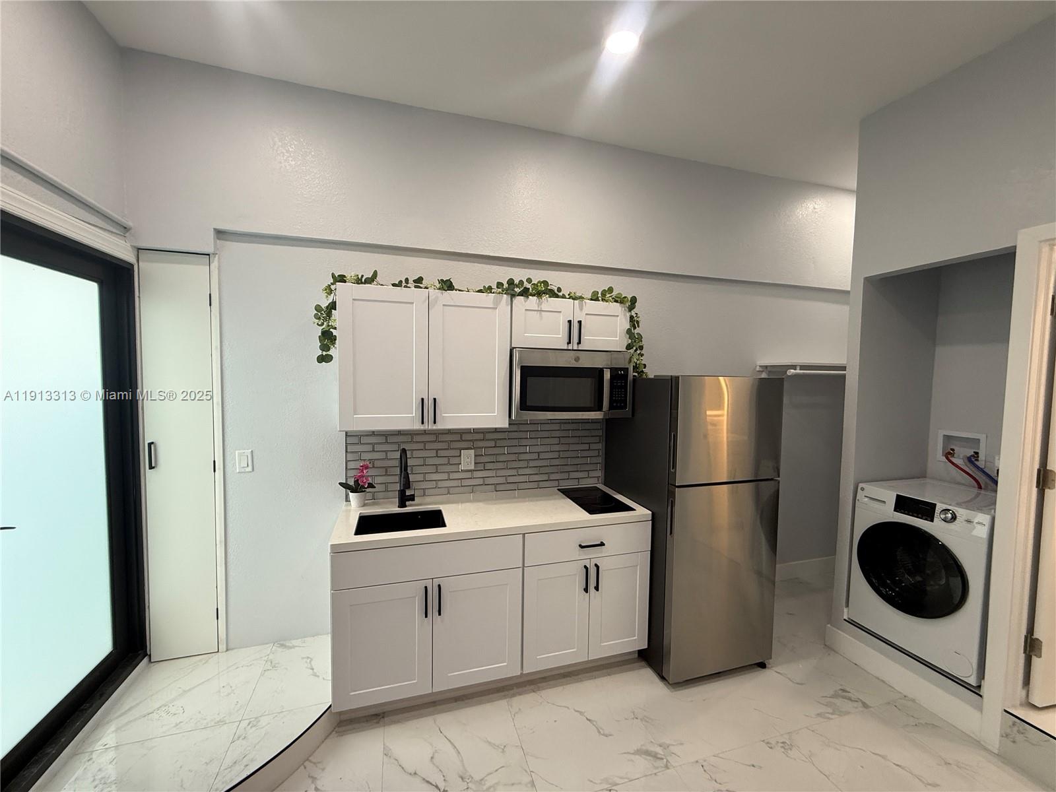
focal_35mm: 14
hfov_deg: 102.1
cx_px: 528
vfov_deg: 85.7
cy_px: 396
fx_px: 427
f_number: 2.2
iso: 200
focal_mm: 2.22
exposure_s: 1/120
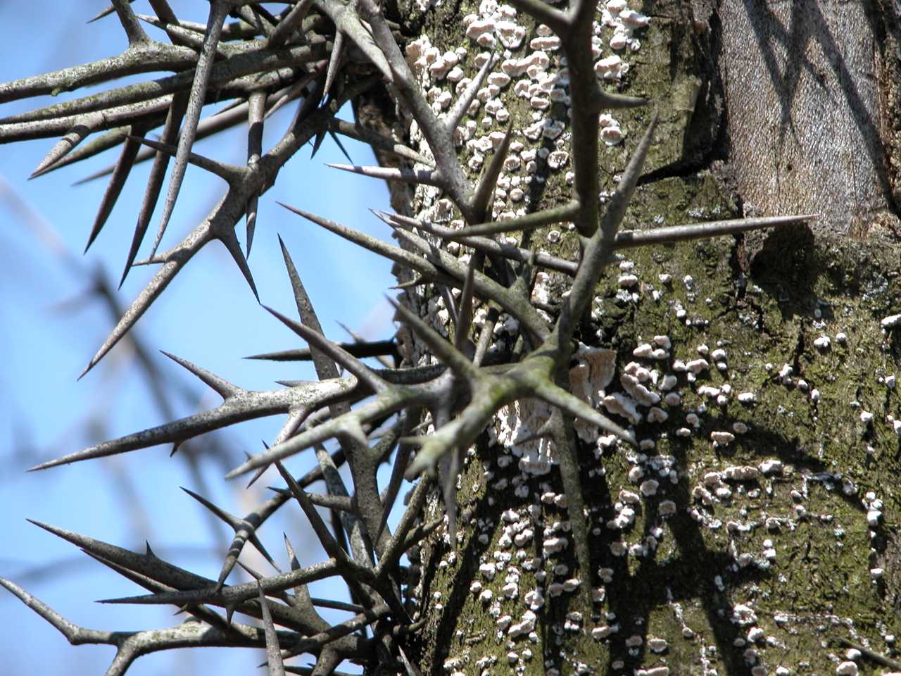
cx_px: 450
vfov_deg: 5.3
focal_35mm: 280
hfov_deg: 7.1
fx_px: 7288
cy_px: 338
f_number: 4.2
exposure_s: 1/341
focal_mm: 71.2
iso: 100
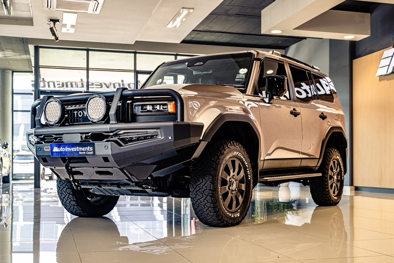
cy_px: 132
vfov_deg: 29.2
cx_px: 197
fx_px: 503
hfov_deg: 42.7
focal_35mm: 46
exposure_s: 1/125
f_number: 4.5
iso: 640
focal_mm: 46
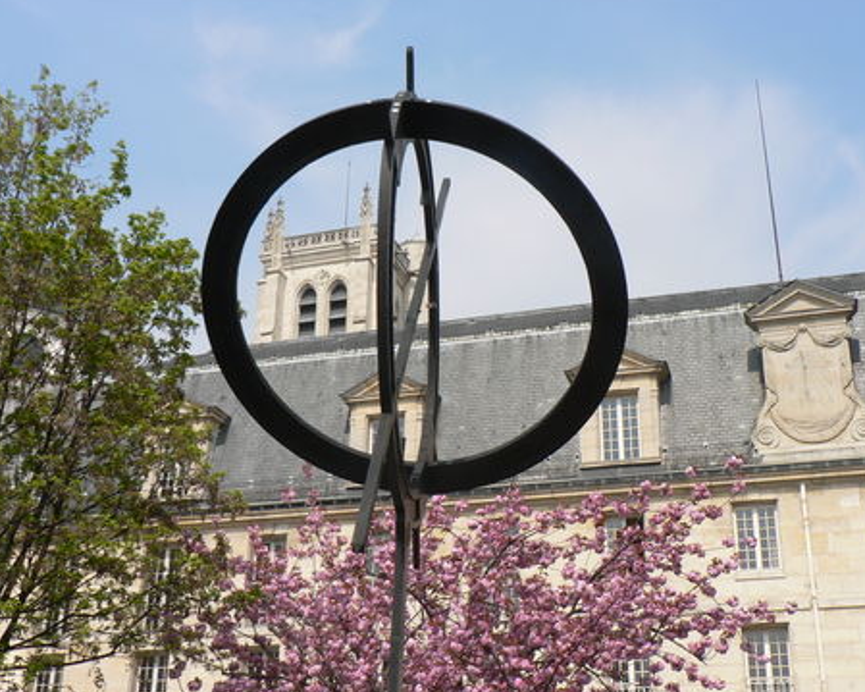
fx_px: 1229
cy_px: 341
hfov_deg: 38.8
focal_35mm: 48
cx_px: 468
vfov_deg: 31.4
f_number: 5.6
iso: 64
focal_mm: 7.7
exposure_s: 1/400
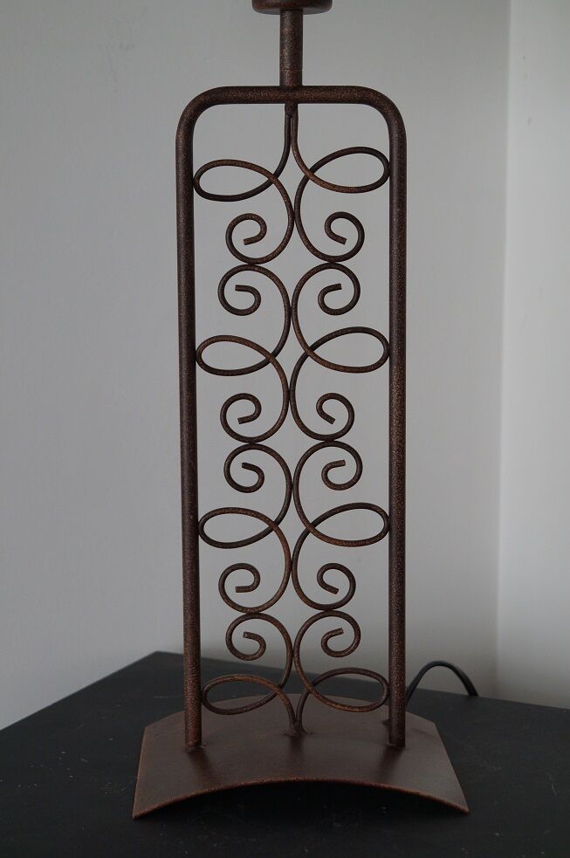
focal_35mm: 67
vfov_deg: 30.1
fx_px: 1595
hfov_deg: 20.3
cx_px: 285
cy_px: 429
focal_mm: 45
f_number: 5.6
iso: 500
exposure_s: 1/80
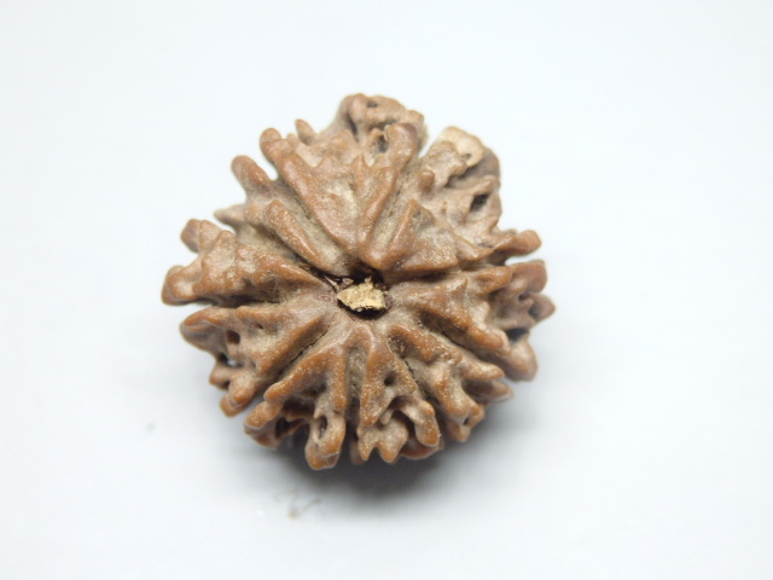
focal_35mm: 66
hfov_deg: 29.4
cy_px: 290
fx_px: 1474
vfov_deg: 22.3
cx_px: 386
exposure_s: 1/100
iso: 500
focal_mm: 11.9
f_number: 4.4
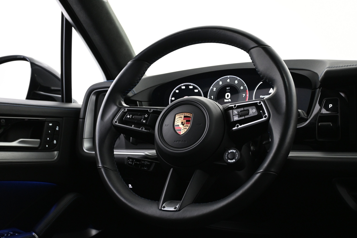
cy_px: 119
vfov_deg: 33.6
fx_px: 394
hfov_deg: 48.7
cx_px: 178
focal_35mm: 40
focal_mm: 26.5
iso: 1600
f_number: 4.5
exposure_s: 1/20
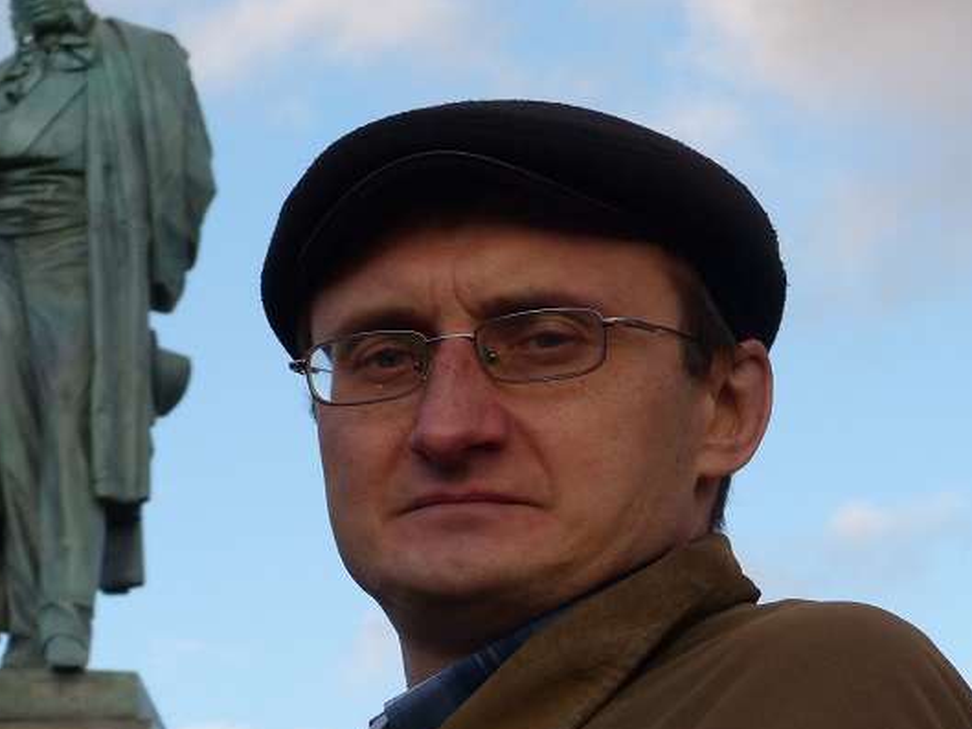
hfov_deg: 20.8
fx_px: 2640
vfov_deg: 15.7
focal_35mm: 94
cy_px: 401
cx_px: 397
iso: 100
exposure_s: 1/250
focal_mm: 12.4
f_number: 4.5
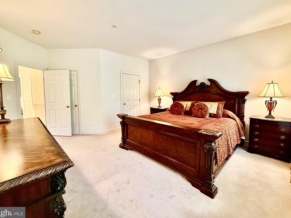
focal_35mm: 15
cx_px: 143
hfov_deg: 98.2
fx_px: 126
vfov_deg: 81.7
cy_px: 103
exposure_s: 1/60
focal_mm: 2.22
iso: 400
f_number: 2.2
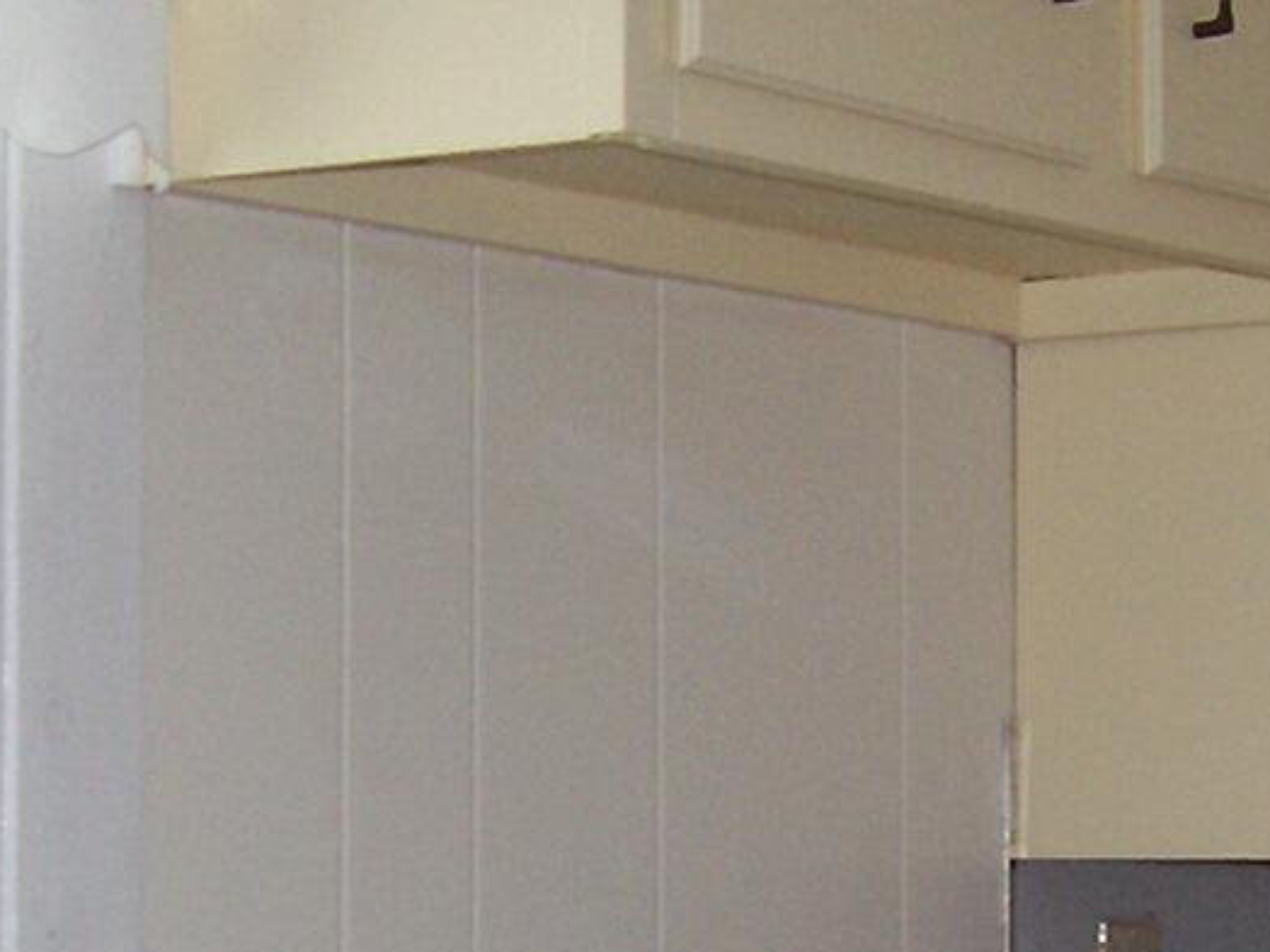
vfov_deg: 11.0
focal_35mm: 133
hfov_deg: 14.8
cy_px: 1027
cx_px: 686
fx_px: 4880
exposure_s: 1/64
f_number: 2.7
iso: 80
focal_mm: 5.6
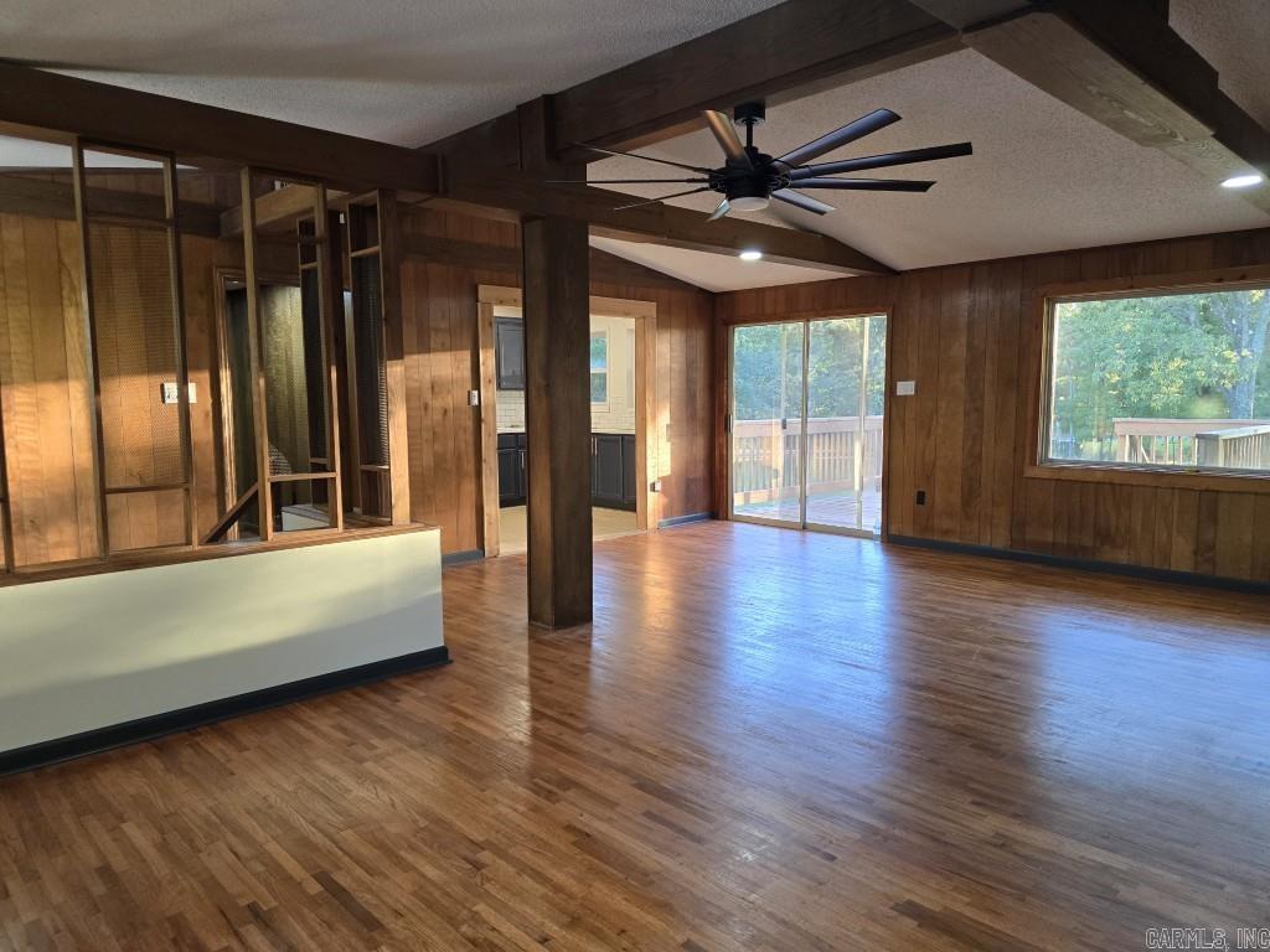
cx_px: 635
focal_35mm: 23
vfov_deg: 58.9
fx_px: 844
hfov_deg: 73.9
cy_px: 476
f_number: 1.7
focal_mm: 6.3
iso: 250
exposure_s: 1/120
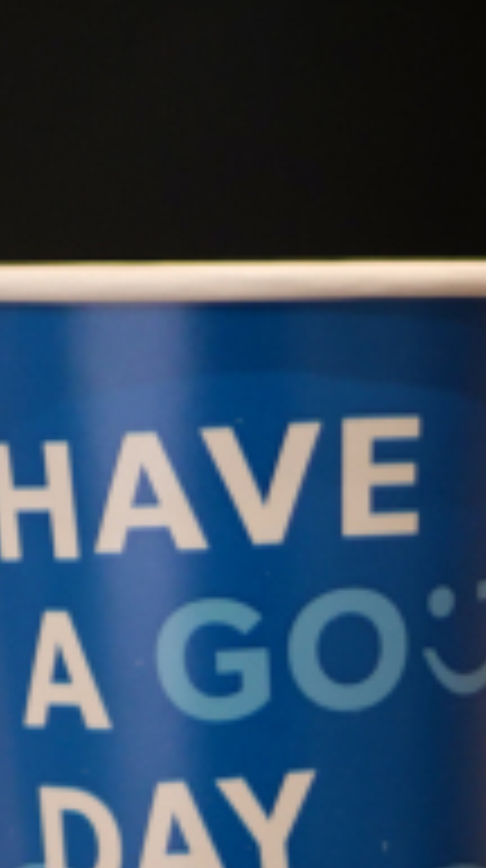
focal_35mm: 181
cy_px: 630
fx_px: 4163
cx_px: 405
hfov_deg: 6.7
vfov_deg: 11.9
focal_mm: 25
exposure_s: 1/125
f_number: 1.7
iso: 400
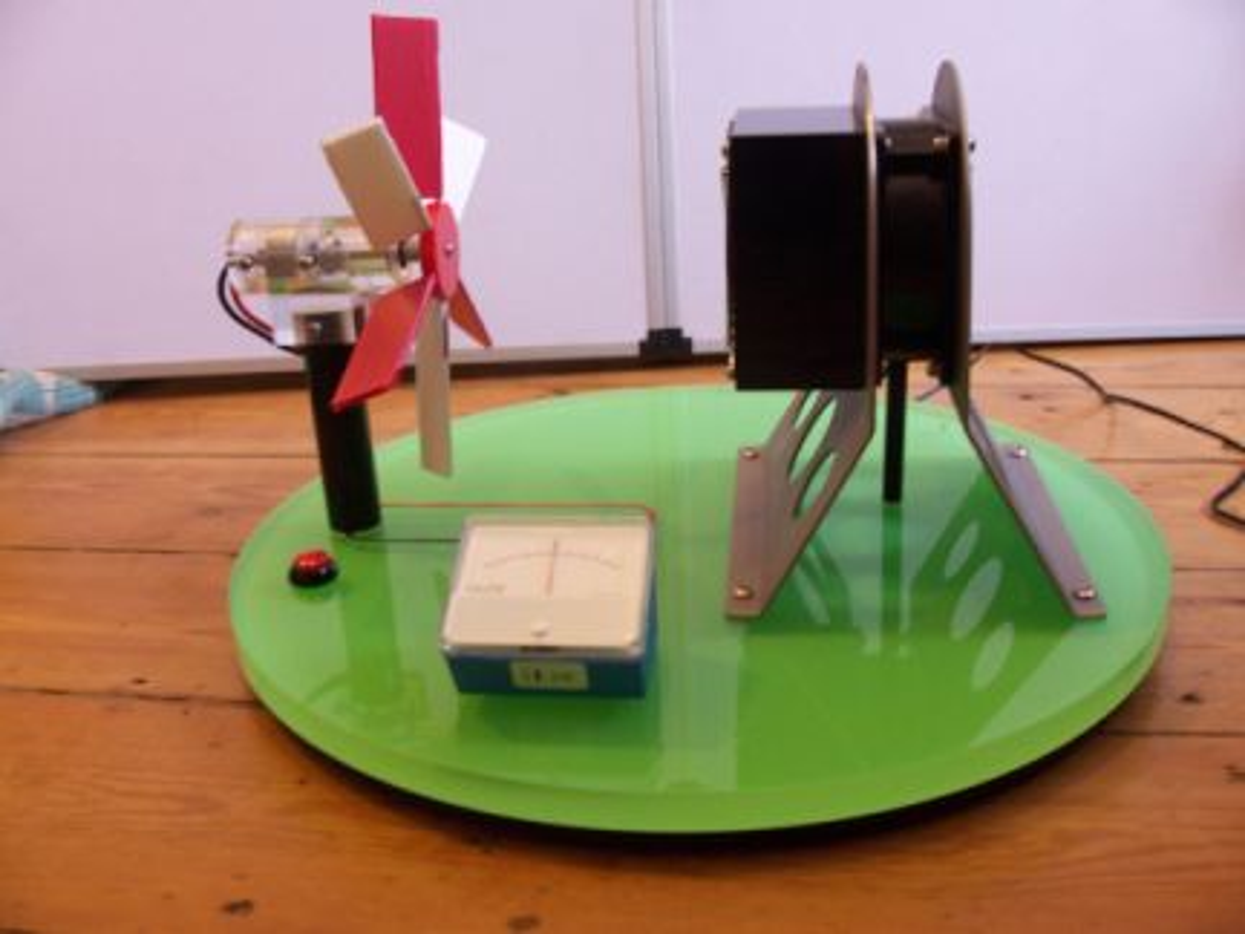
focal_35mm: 35
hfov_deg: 52.6
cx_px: 622
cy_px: 467
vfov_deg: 40.7
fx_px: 1259
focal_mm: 6
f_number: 2.8
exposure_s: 1/8
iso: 140
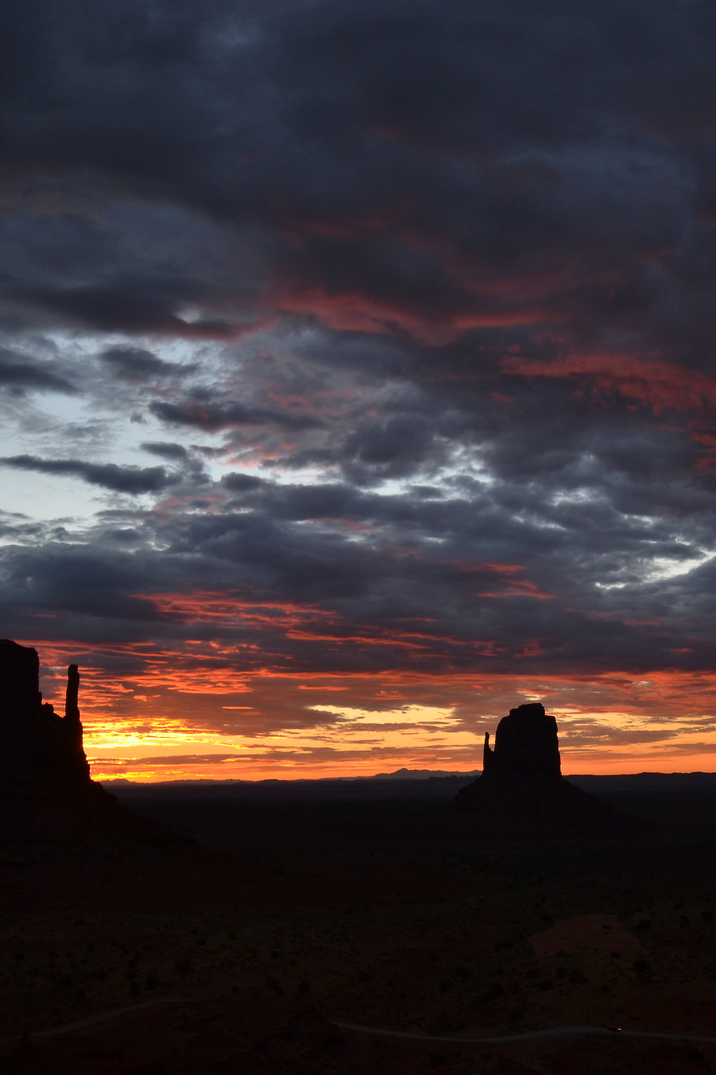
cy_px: 543
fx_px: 1373
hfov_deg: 29.1
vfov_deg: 42.7
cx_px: 448
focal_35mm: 46
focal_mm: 20
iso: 100
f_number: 16
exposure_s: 1/6
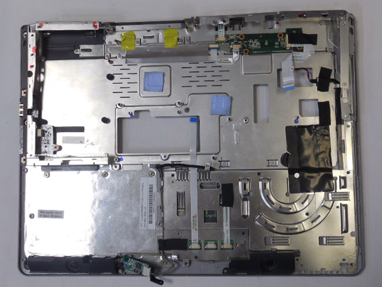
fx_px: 486
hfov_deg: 42.9
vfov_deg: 32.9
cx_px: 191
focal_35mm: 44
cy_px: 144
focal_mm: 7.8
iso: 250
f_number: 4.5
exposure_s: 1/30
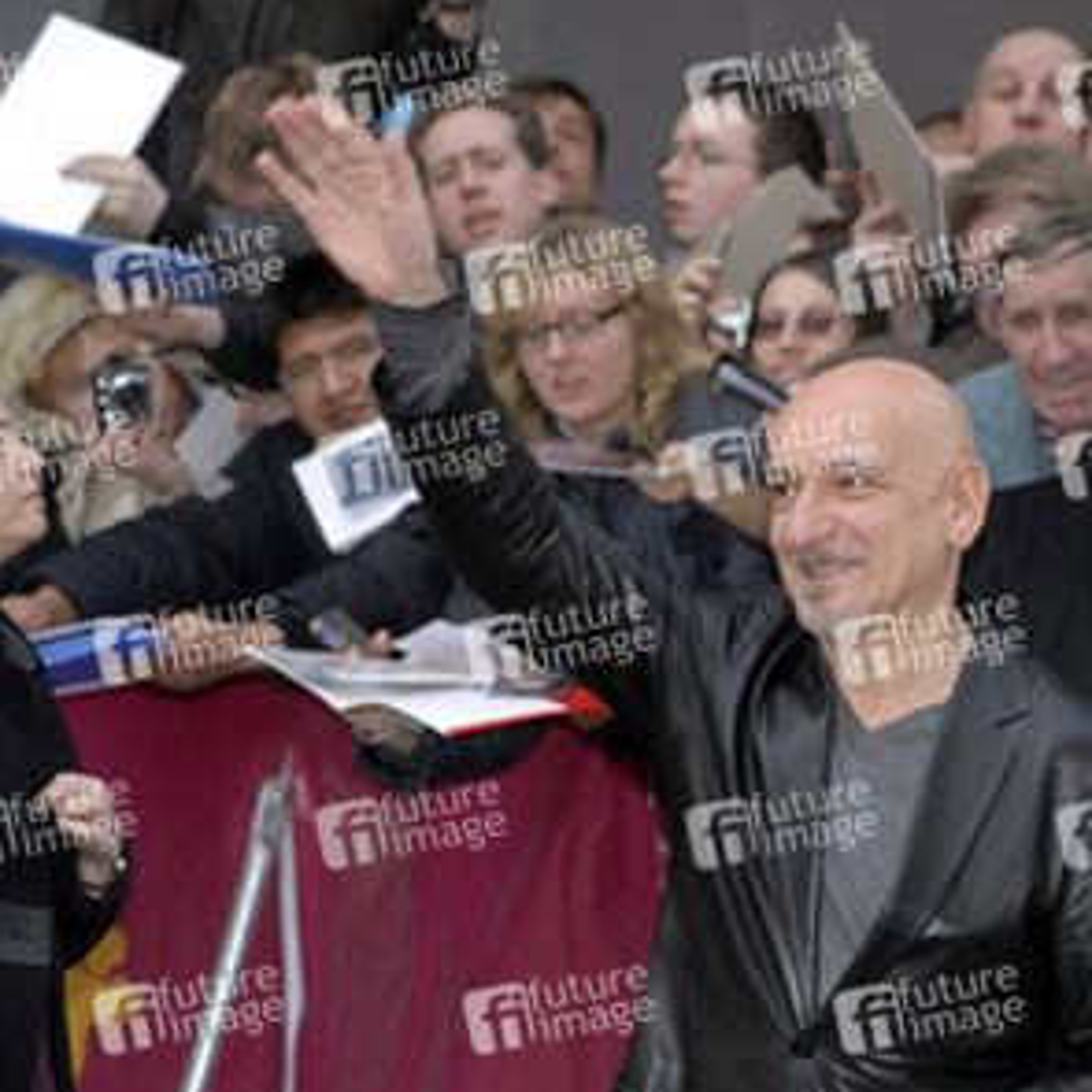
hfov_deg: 8.1
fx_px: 7745
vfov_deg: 8.1
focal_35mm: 217
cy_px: 548
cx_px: 825
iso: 500
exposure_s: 1/125
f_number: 5.6
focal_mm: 112
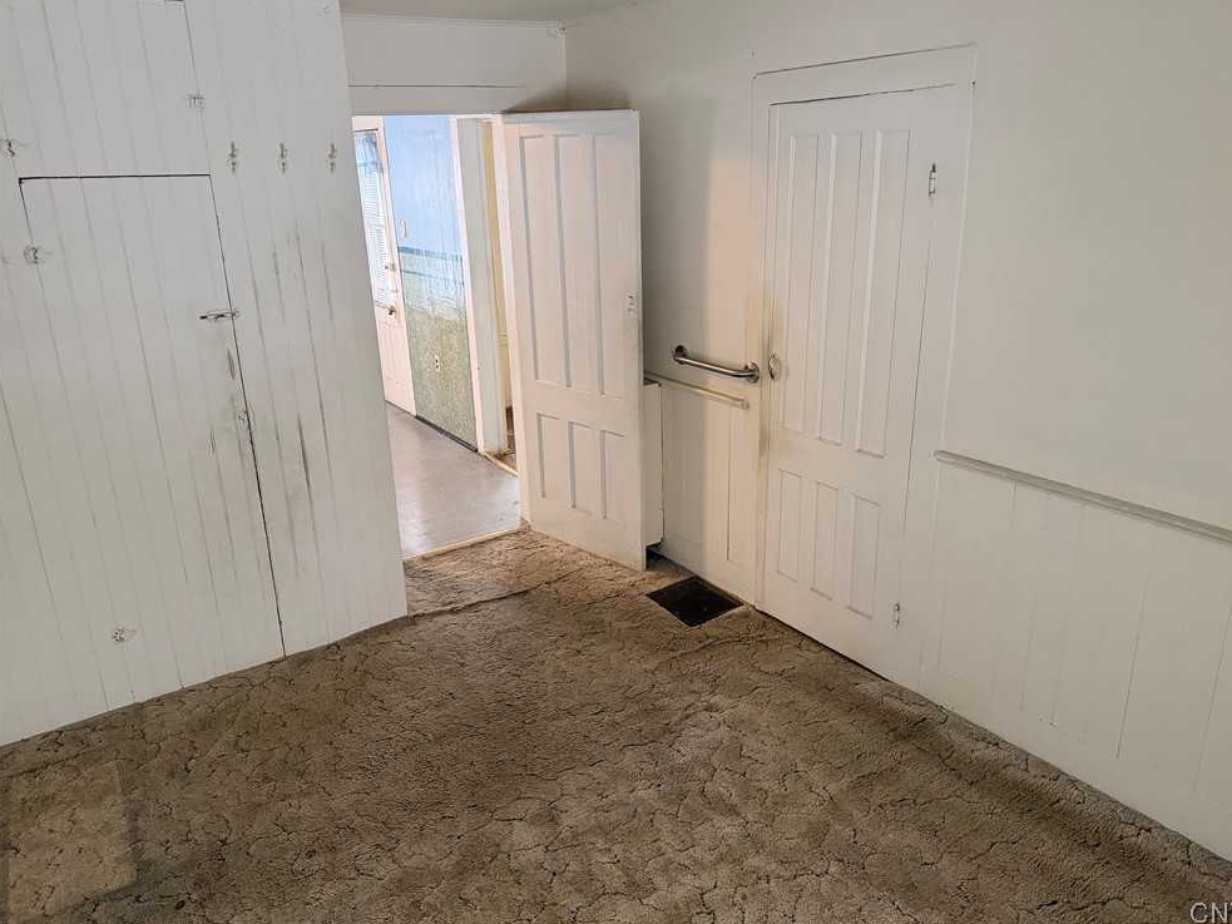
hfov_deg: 69.4
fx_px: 890
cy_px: 460
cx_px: 637
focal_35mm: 25
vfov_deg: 54.9
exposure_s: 1/60
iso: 640
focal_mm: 6.76
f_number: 1.78
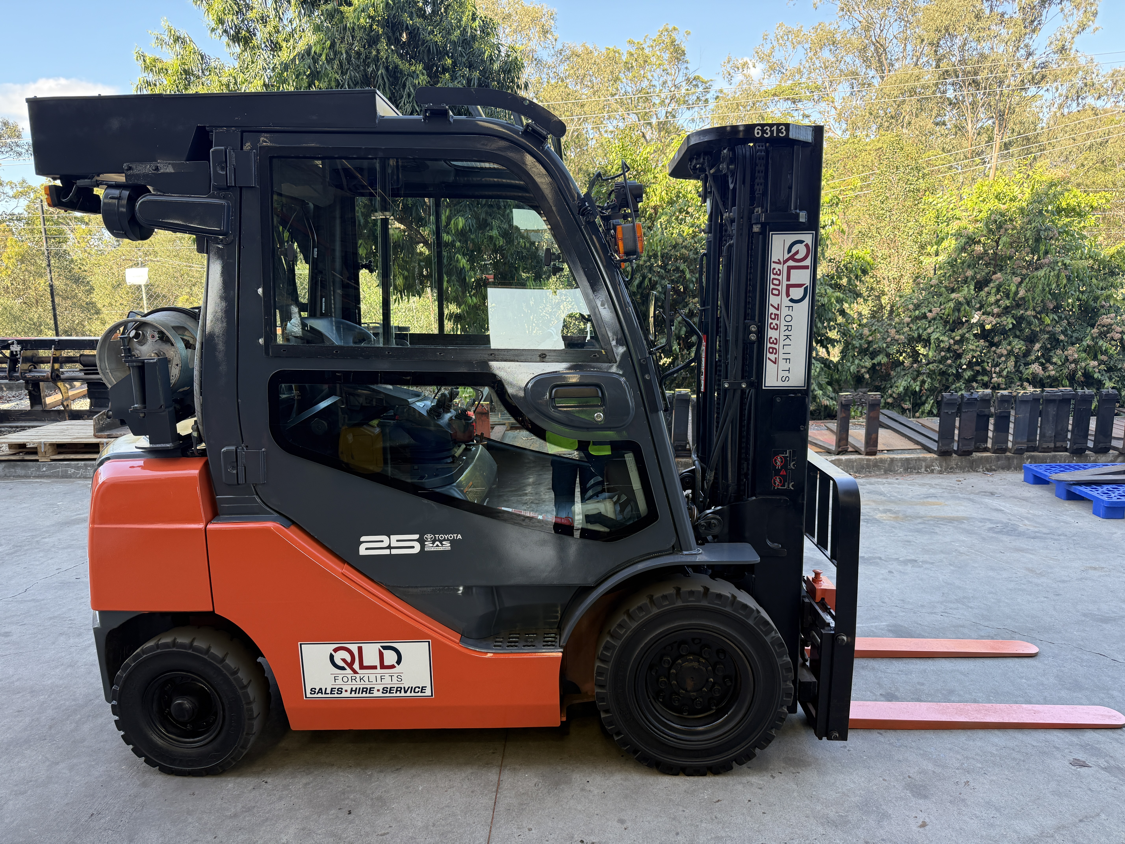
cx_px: 562
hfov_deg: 71.6
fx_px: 780
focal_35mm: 24
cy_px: 422
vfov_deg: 56.8
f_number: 1.78
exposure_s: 1/272
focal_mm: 6.76
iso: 100
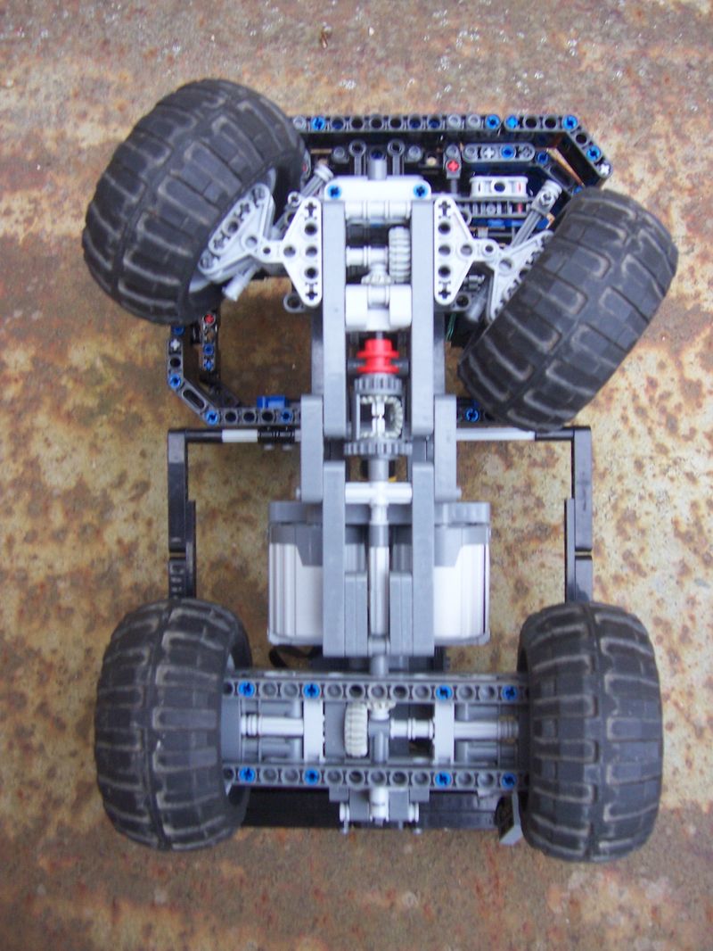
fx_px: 988
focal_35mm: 36
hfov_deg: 39.7
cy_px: 476
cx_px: 356
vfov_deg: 51.3
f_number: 3
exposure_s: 1/20
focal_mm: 6
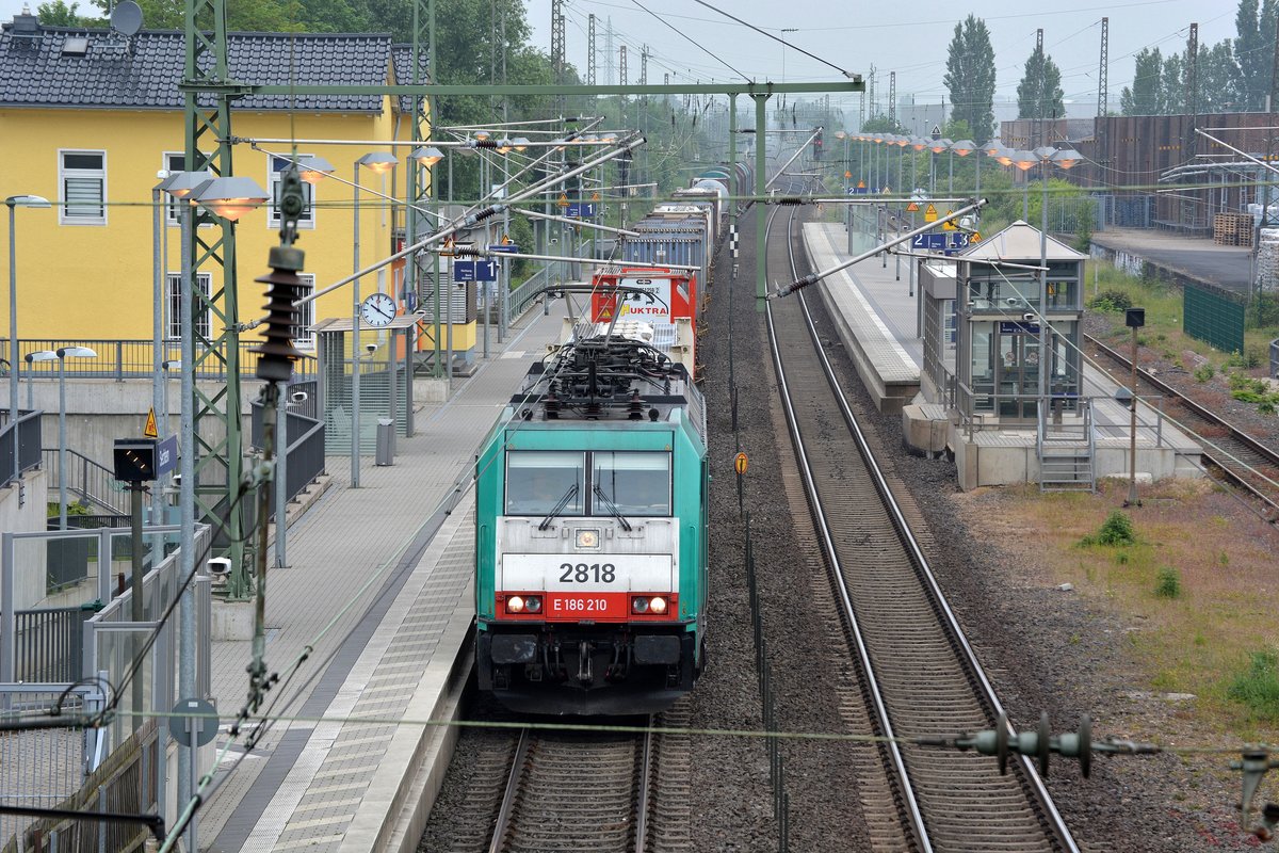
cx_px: 640
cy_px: 426
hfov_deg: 14.4
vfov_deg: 9.6
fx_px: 5062
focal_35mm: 142
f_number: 9
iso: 250
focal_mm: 95
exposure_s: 1/500
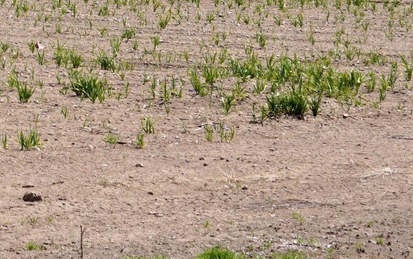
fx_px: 3828
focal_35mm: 340
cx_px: -299
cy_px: -174
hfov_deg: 6.1
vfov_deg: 3.8
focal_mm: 55
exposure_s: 1/200
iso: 100
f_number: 10
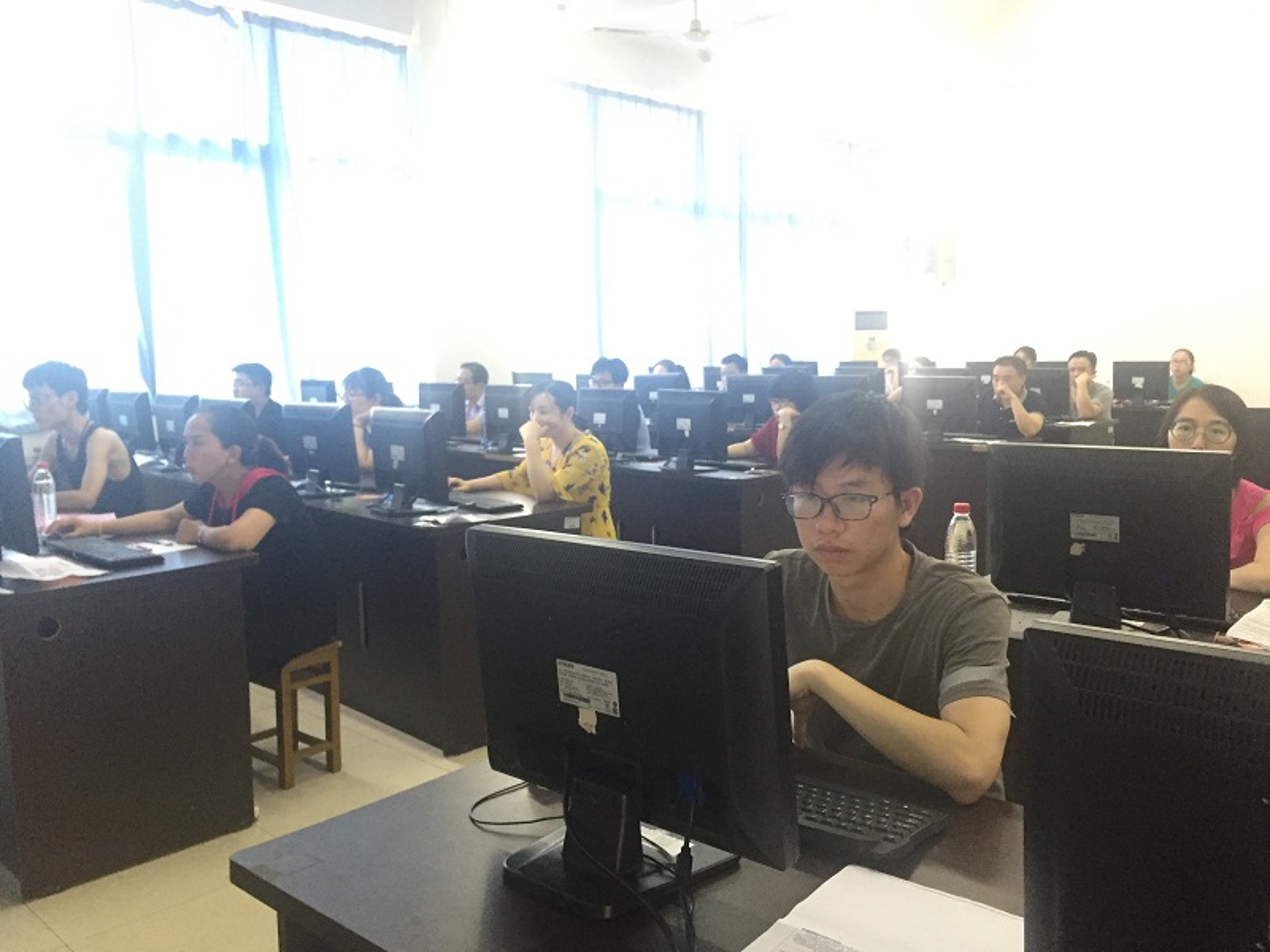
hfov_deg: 61.7
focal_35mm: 29
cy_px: 476
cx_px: 635
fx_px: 1064
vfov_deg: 48.2
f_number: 2.2
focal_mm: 4.15
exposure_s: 1/33
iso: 250
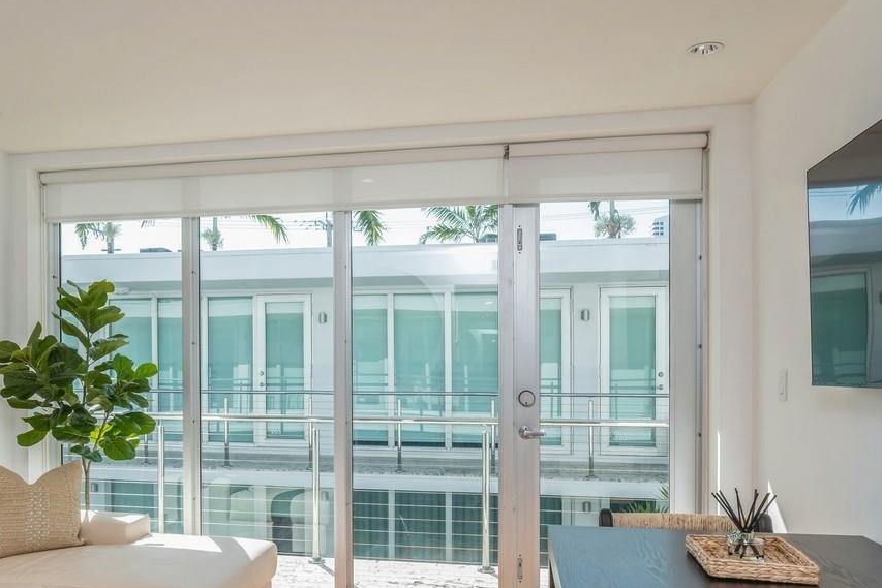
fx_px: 735
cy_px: 415
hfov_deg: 60.8
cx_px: 313
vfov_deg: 42.7
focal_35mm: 30
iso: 200
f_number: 10
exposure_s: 1/60
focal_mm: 16
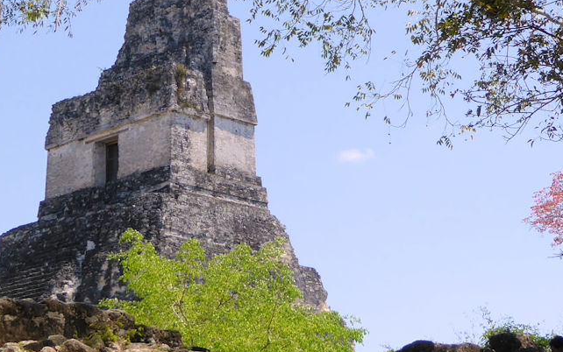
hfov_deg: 21.0
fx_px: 1520
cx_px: 307
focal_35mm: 99
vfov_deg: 13.2
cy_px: 132
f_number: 4.1
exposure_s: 1/640
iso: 100
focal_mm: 9
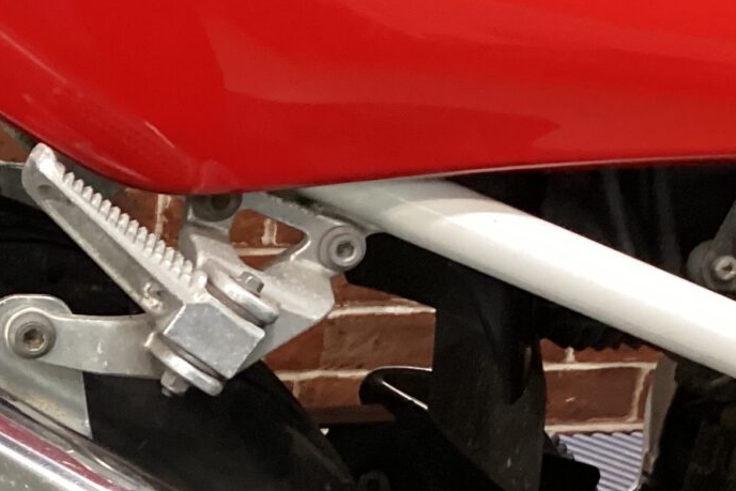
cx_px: -233
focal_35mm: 90
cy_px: 463
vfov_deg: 15.0
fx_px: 1840
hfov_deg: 20.6
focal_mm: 3.3
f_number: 2.4
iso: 320
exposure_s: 1/40
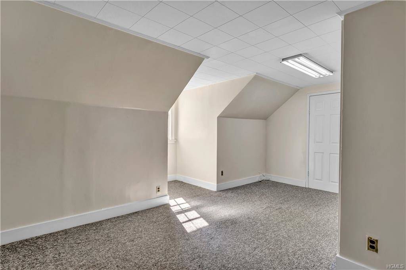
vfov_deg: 67.3
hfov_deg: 90.0
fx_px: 203
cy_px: 135
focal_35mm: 18
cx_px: 203
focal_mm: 12
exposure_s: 1/25
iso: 100
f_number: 8
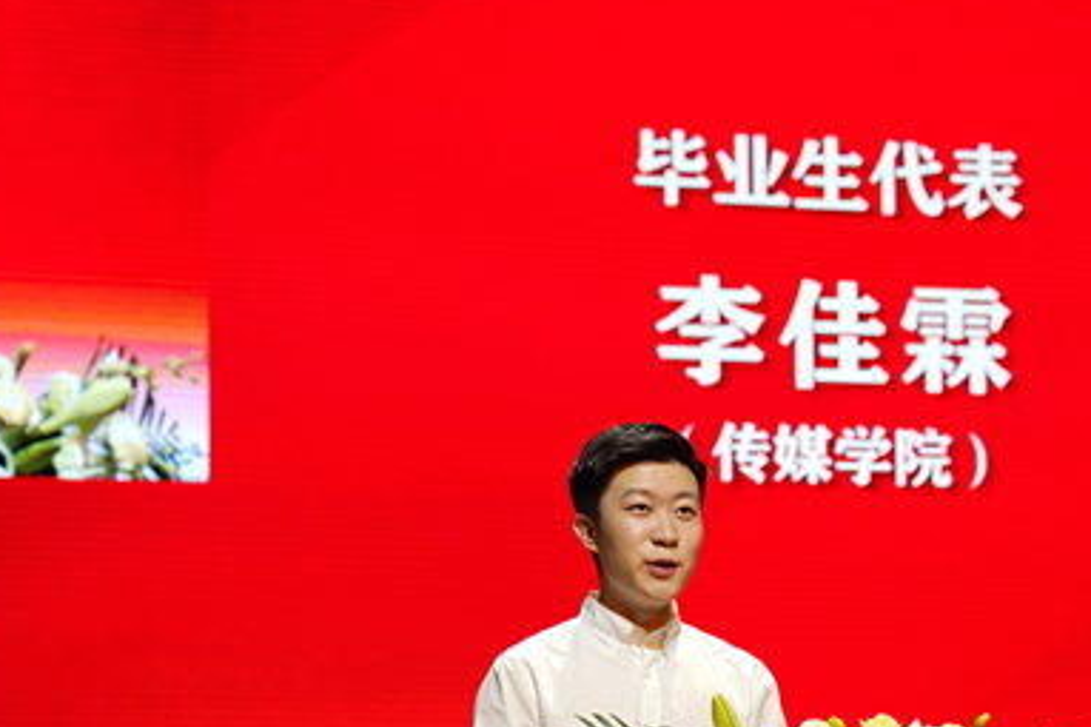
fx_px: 3605
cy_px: 629
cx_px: 735
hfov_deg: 17.2
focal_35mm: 119
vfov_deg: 11.4
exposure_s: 1/250
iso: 640
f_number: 4
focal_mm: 57
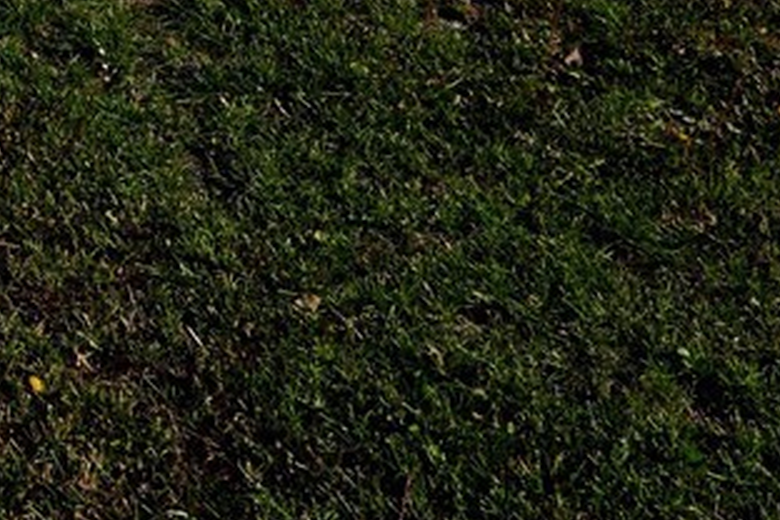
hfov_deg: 18.3
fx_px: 1885
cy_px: -811
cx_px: -634
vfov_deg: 11.9
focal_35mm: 87
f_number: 10
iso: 100
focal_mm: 16
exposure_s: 1/200
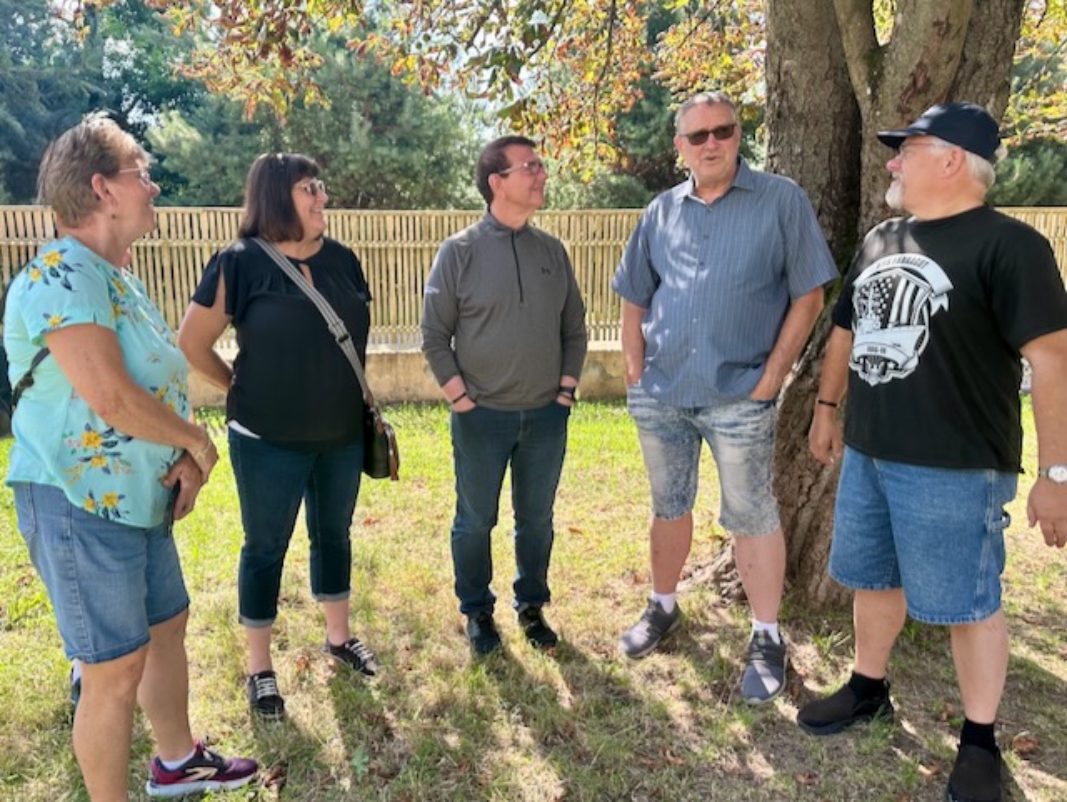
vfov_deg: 56.9
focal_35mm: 24
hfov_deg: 71.6
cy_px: 401
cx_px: 534
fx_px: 740
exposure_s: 1/524
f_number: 1.78
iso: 80
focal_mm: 6.86
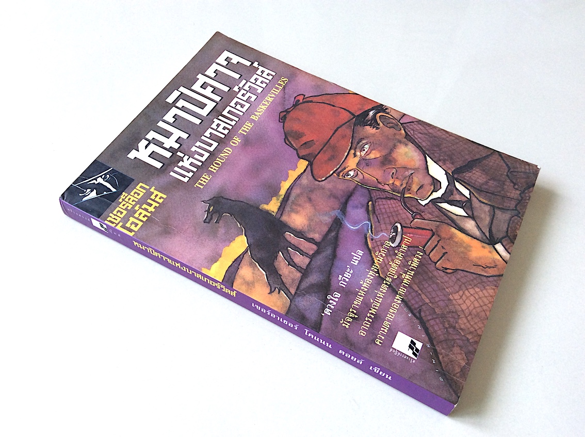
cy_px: 218
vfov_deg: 44.1
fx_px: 540
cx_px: 292
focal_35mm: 32
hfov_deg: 56.9
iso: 50
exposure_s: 1/100
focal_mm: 3.3
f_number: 2.4
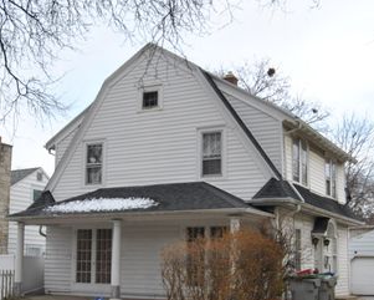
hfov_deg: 34.7
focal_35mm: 54
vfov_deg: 28.1
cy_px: 189
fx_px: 595
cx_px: 137
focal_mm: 23
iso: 100
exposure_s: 1/200
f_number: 7.1
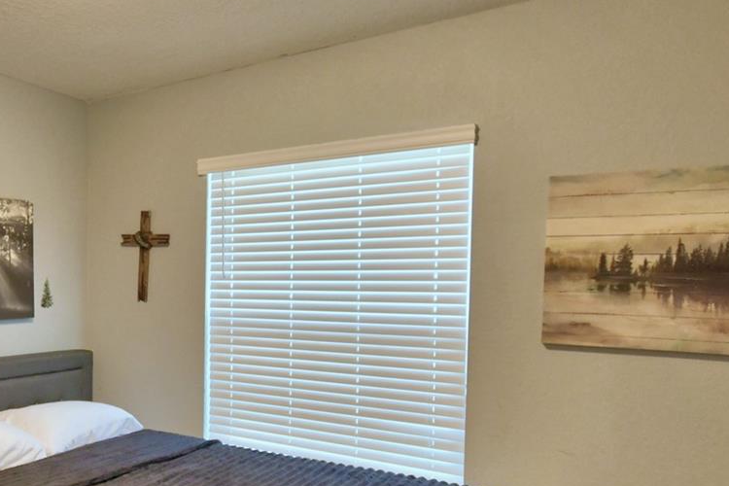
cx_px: 70
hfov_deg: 51.6
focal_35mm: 32
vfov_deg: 40.7
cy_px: 316
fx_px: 648
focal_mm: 10
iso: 800
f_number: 4.5
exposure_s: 1/30
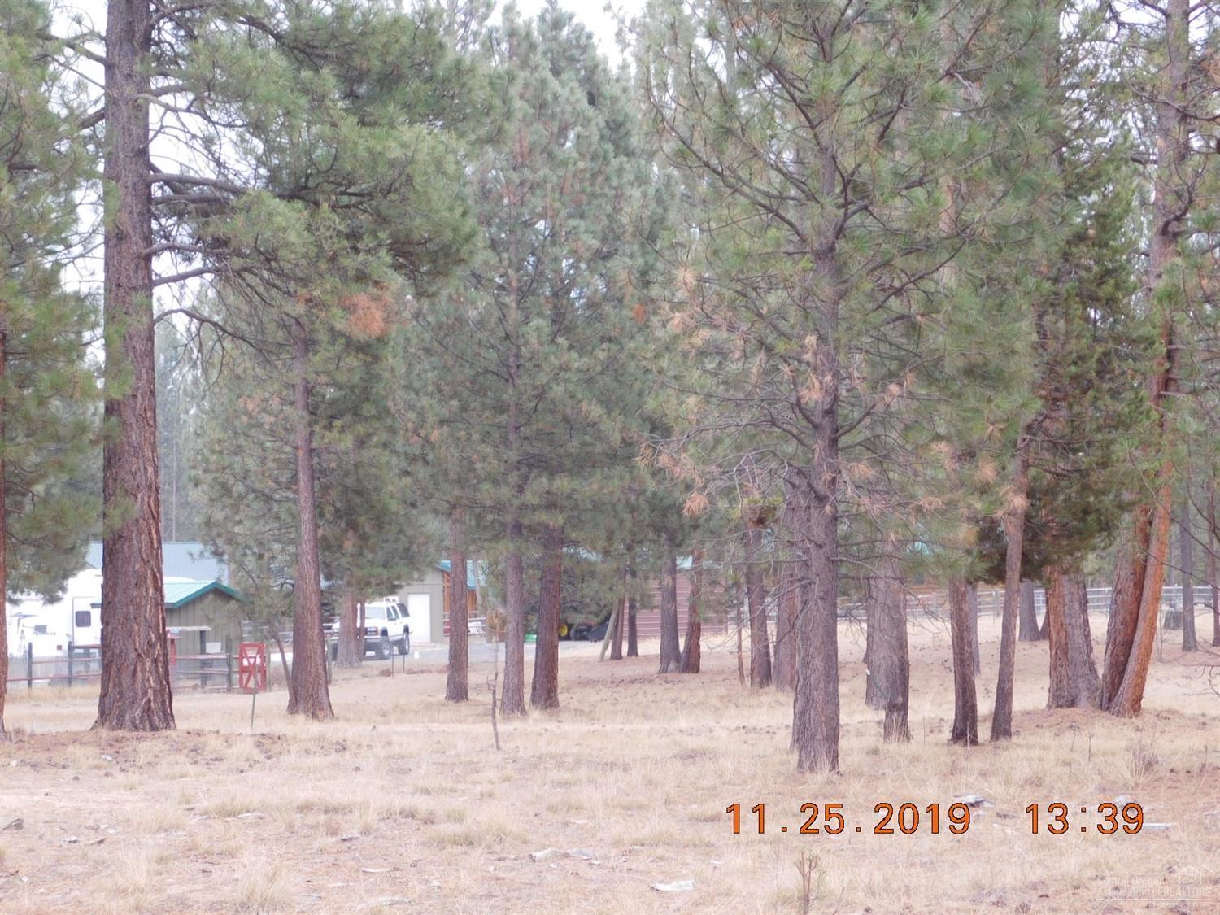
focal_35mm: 80
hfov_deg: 24.4
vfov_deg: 18.4
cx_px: 610
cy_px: 458
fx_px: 2820
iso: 125
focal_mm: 14.2
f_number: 4.4
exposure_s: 1/50
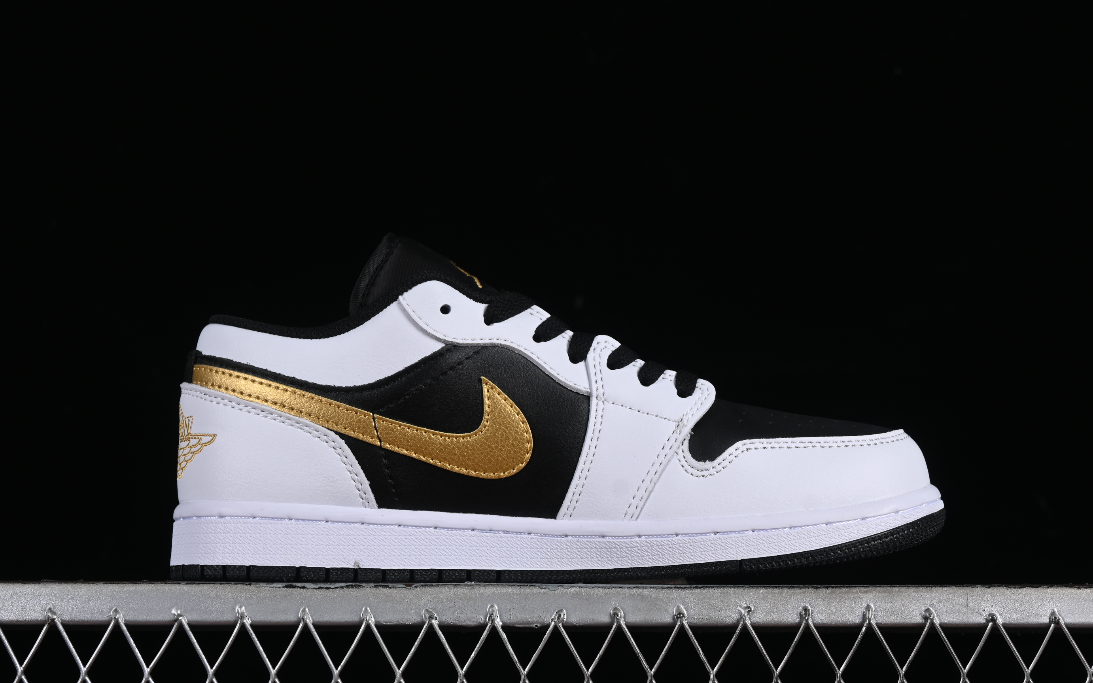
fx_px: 2293
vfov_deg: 16.9
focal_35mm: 77
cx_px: 543
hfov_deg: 26.8
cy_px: 358
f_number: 8
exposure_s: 1/80
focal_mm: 50
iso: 160
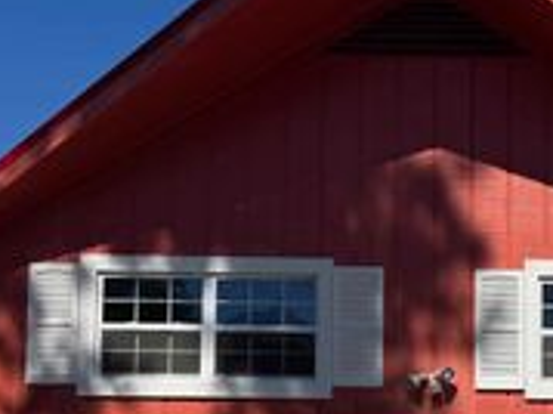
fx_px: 1070
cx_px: 661
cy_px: 502
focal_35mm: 67
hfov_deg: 25.9
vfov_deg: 20.4
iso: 80
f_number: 1.78
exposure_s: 1/6410
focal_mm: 6.76
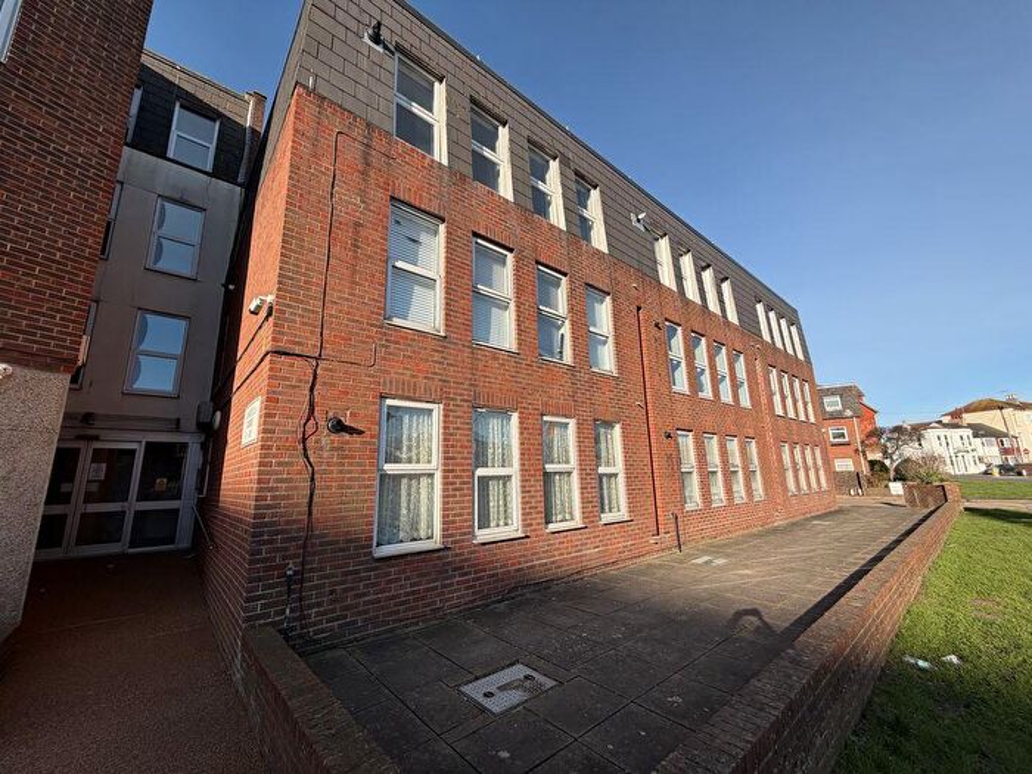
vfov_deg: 85.7
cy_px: 387
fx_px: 417
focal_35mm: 14
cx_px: 516
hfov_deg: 102.1
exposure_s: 1/770
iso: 32
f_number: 2.2
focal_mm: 2.22
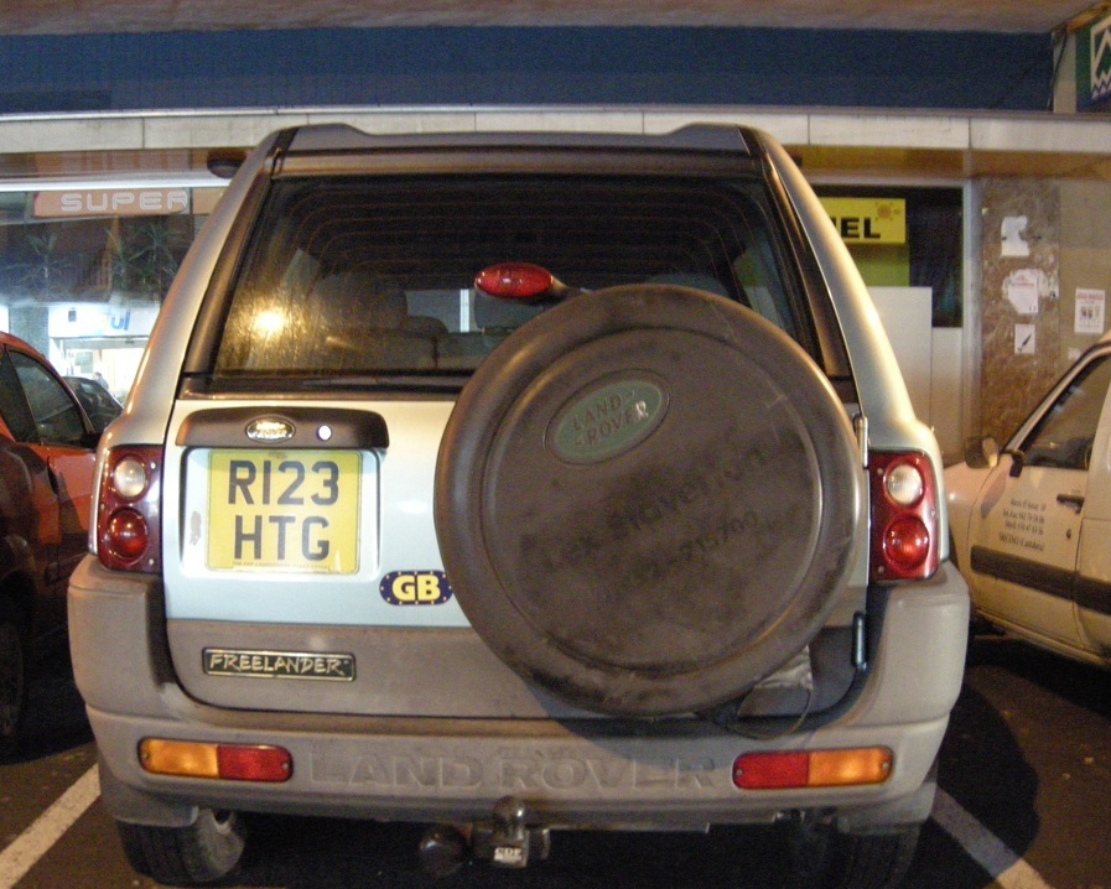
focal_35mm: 39
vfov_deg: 38.2
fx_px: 1283
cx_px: 524
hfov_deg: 46.8
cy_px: 463
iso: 800
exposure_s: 1/2.3
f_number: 2.7
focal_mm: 7.5
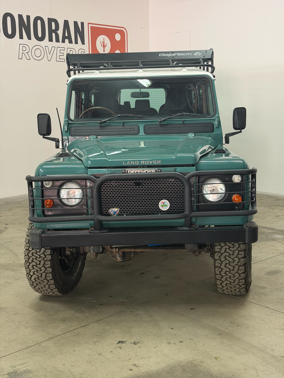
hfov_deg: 30.3
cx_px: 142
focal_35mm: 48
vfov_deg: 39.7
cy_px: 189
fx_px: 525
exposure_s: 1/60
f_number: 1.78
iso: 250
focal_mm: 6.76
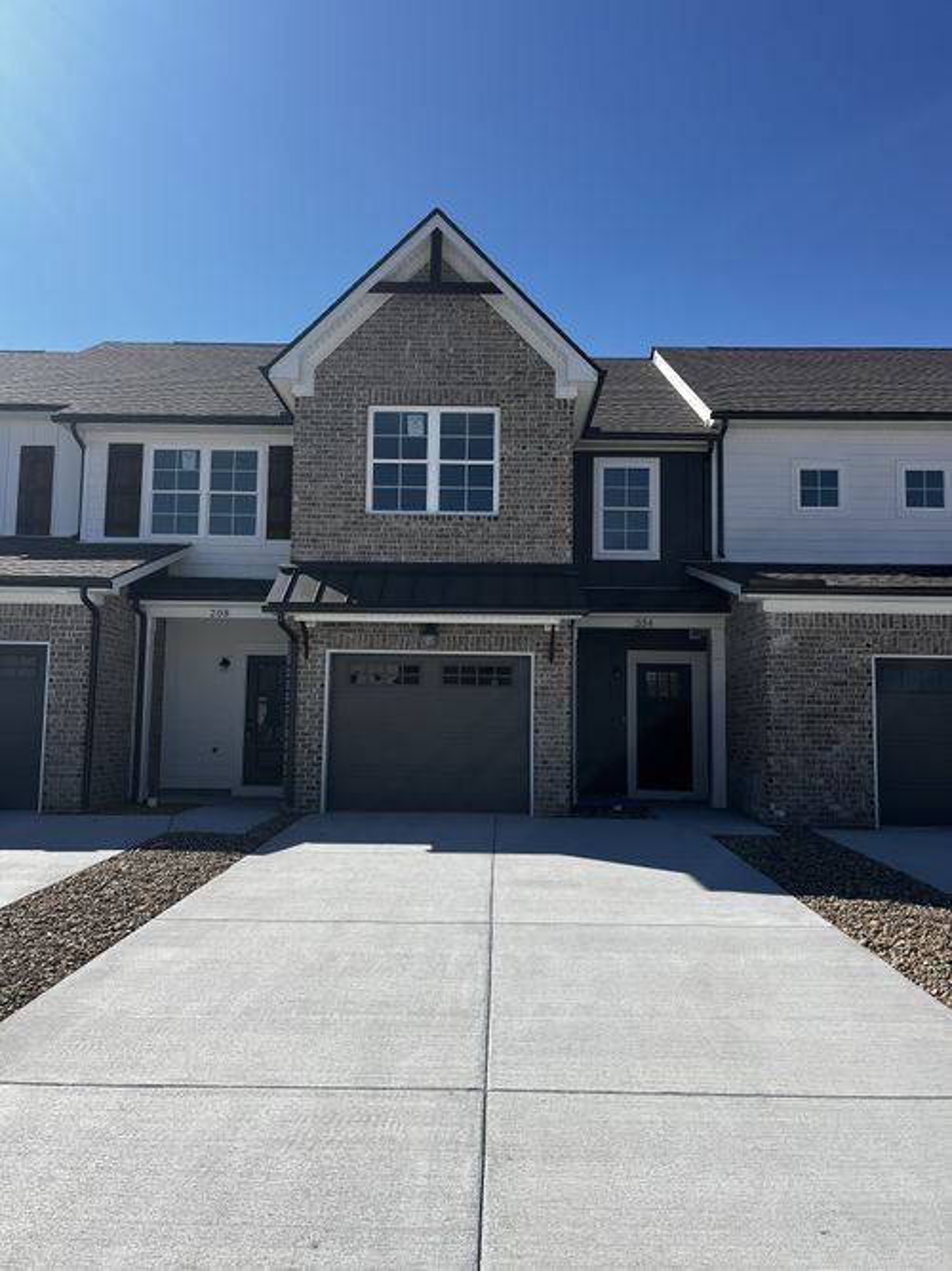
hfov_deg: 53.0
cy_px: 636
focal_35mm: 26
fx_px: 954
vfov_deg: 67.3
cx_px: 476
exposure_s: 1/4854
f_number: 1.6
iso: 50
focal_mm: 5.1
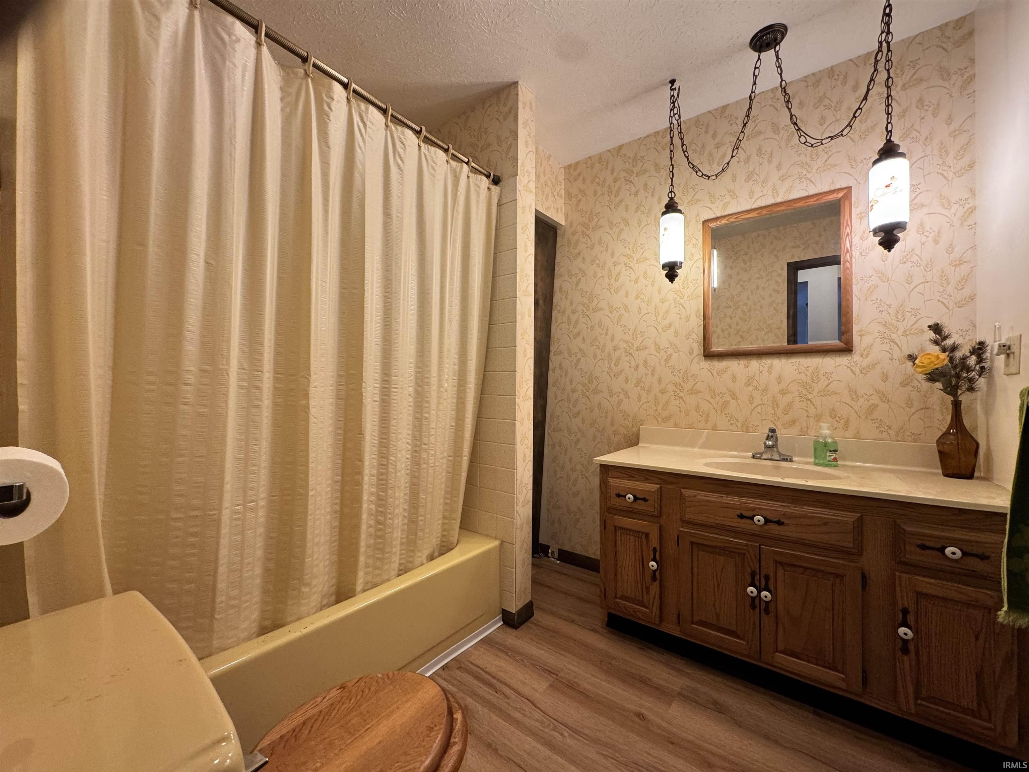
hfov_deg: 102.1
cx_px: 514
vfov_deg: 85.7
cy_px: 386
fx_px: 416
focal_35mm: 14
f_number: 2.2
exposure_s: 1/60
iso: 200
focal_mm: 2.22
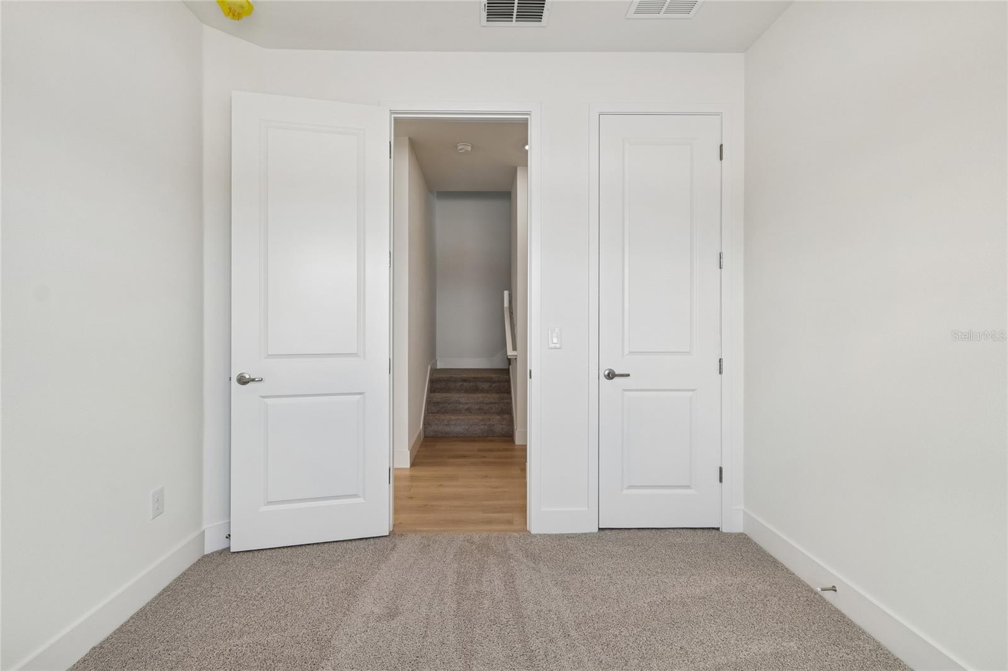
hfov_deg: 100.4
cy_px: 336
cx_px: 504
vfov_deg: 77.3
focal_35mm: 15
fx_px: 420
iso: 100
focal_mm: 10
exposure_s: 1/15
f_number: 7.1
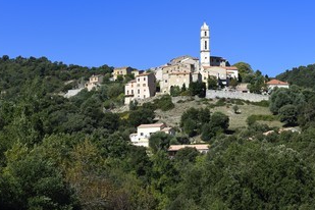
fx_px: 831
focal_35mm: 95
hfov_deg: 21.4
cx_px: 185
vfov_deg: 14.4
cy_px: 92
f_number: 13
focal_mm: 70
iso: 200
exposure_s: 1/250
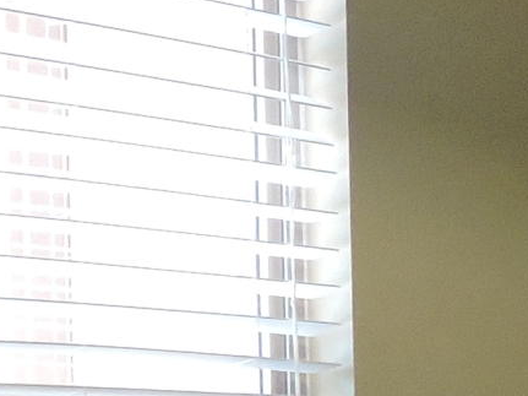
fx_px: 2547
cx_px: 960
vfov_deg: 8.7
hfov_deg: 11.0
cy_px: 559
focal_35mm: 167
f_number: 3.3
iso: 400
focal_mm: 4.3
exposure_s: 1/25
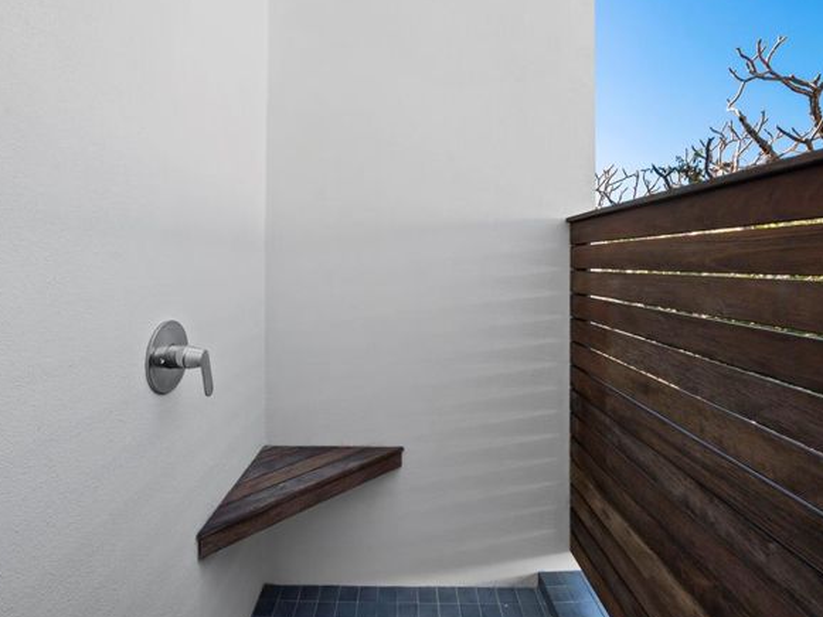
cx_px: 387
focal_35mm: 17
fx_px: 404
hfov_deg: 90.9
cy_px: 264
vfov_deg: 74.3
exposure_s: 1/30
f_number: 11
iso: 320
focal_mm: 7
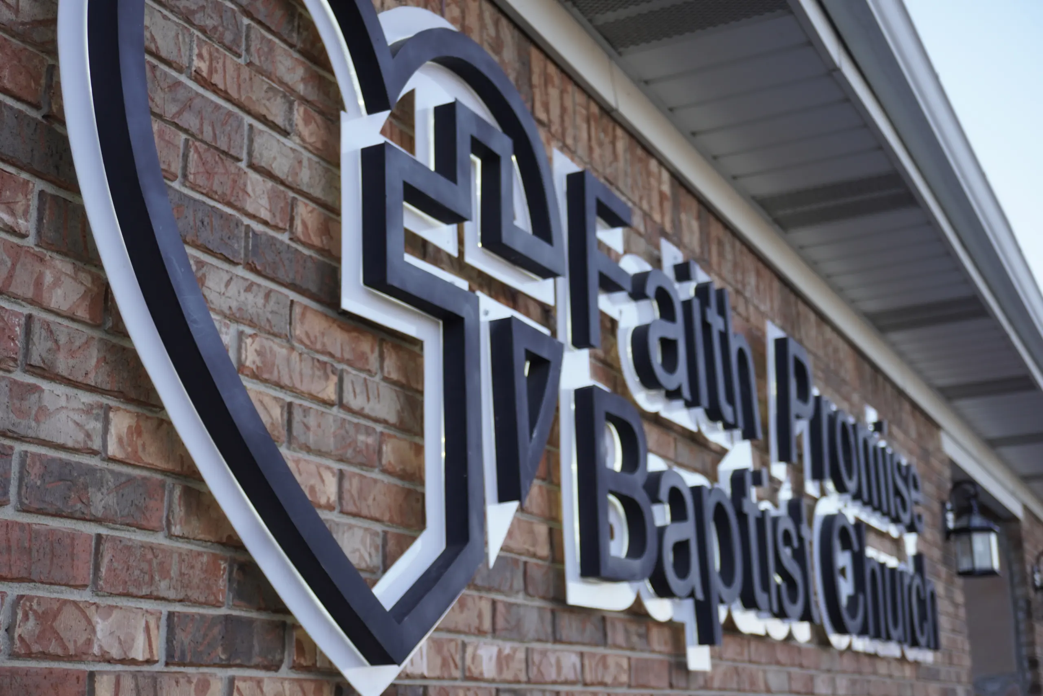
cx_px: 522
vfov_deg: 28.9
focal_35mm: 46
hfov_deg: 42.3
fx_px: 1347
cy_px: 348
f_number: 5
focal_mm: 31
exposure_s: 1/80
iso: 100
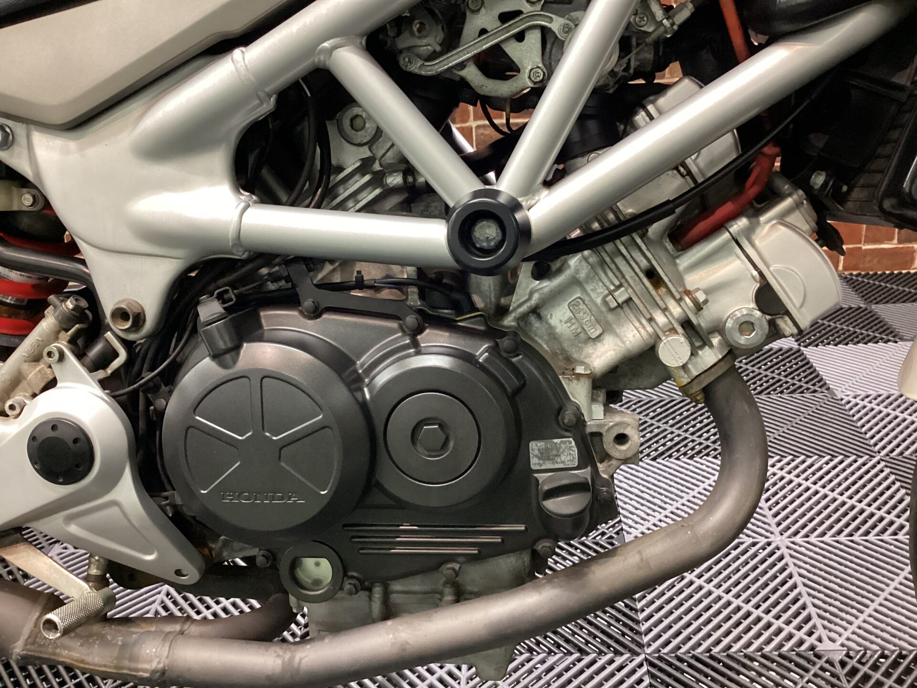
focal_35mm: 31
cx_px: 458
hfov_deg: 58.4
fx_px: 821
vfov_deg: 45.4
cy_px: 344
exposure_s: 1/40
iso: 400
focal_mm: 3.3
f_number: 2.4
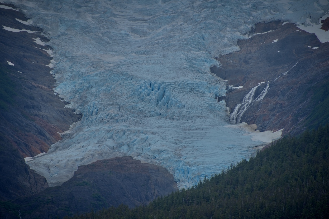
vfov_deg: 4.5
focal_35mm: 308
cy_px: 111
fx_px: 2815
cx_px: 162
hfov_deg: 6.7
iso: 100
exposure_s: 1/640
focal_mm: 300
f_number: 7.1
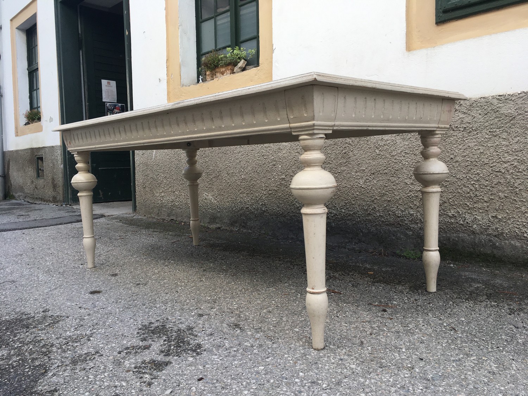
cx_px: 264
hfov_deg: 61.7
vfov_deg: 48.2
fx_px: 442
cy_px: 198
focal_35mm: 29
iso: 25
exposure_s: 1/366
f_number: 2.2
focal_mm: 4.15
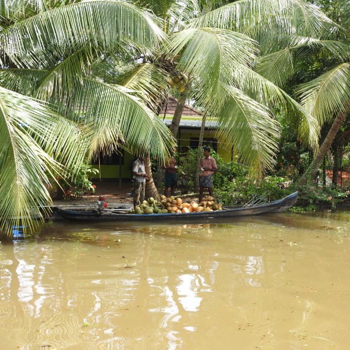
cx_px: 222
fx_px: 618
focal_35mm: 54
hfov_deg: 31.5
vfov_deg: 31.6
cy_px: 178
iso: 100
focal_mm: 8.1
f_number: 4
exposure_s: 1/200
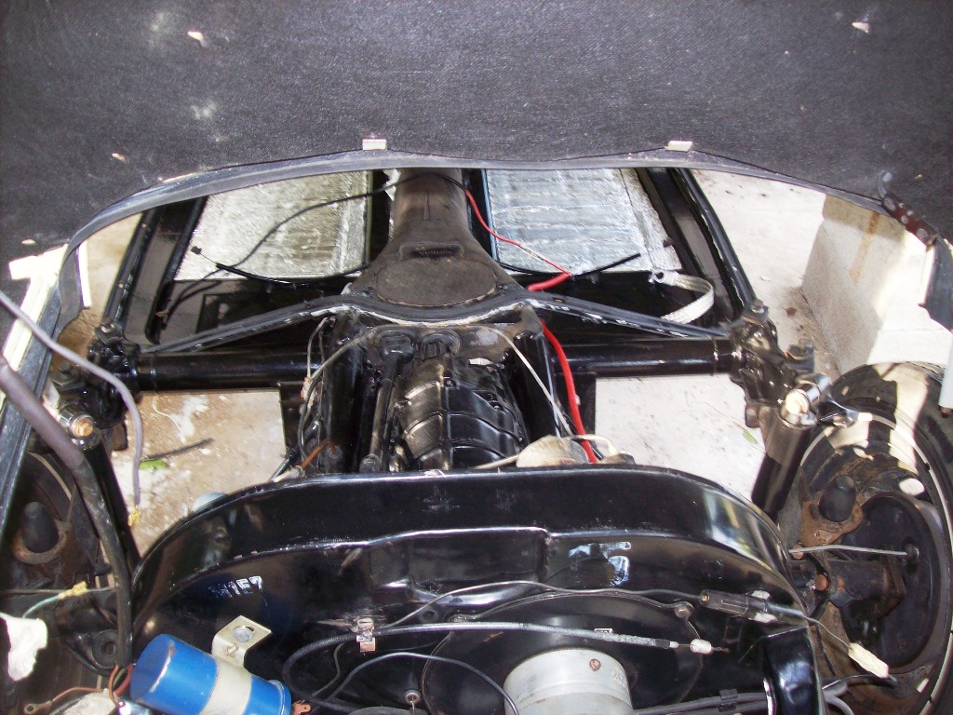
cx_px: 476
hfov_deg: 51.4
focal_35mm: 36
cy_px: 358
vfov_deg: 39.7
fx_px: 991
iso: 80
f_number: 2.7
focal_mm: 6
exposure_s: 1/64
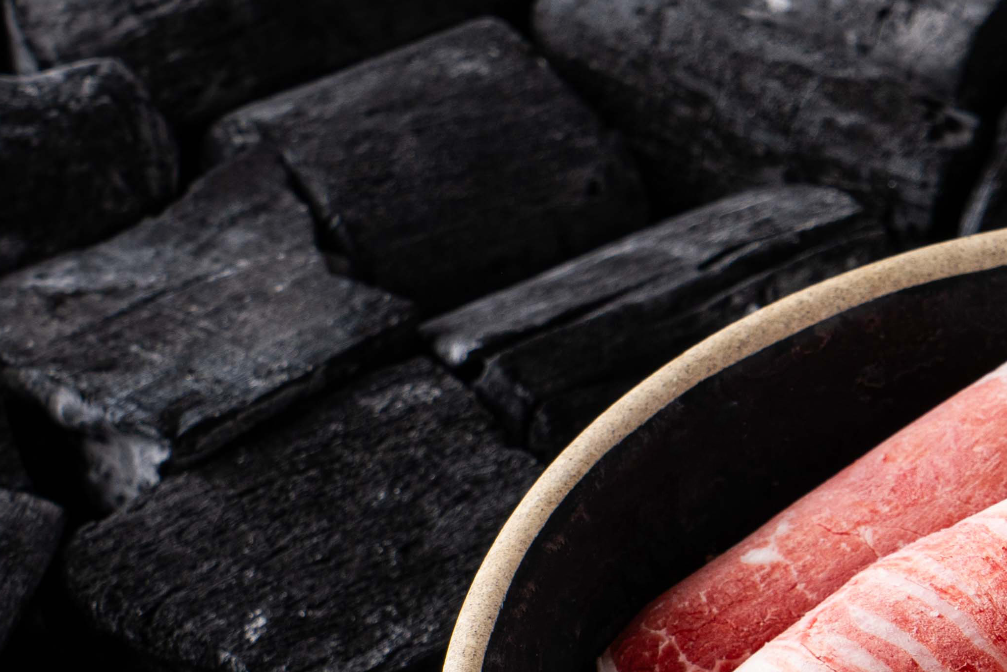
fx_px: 8587
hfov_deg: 6.7
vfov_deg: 4.5
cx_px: 1222
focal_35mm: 307
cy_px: 688
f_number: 11
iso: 250
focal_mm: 105
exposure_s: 1/125
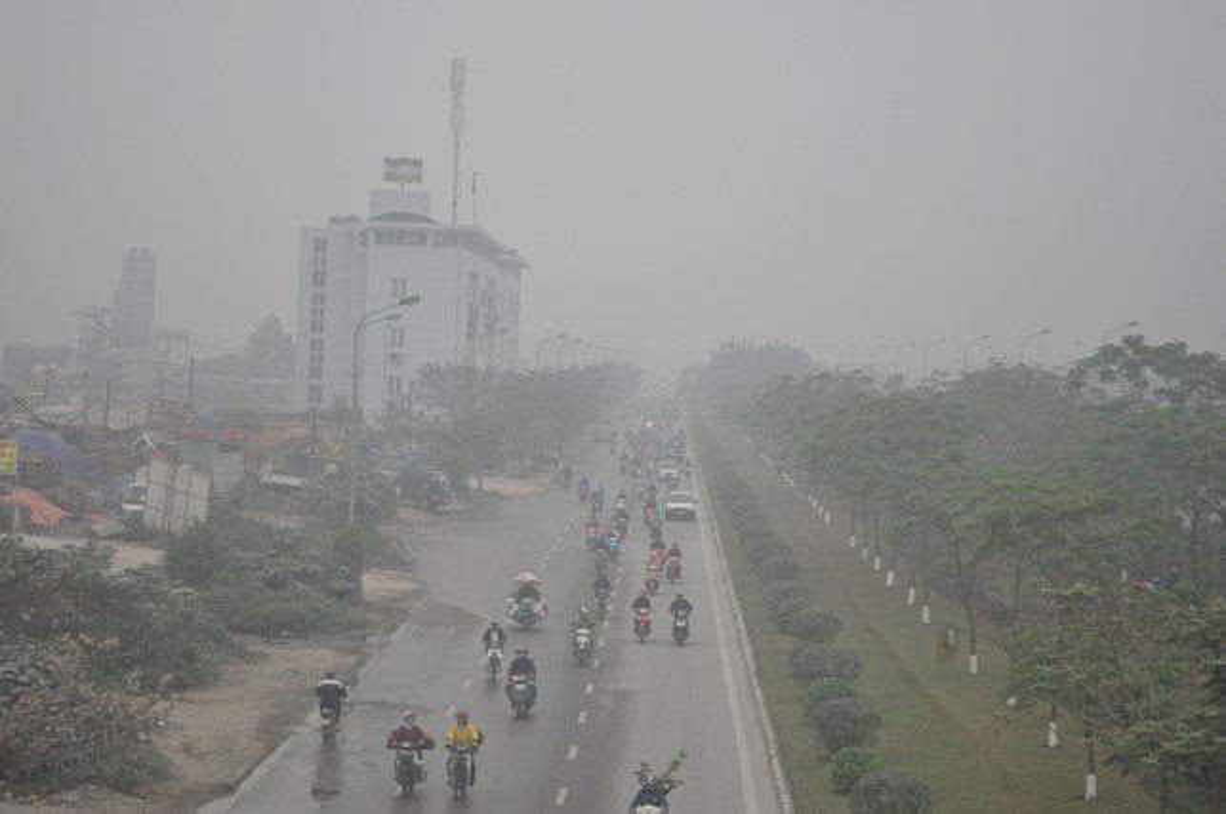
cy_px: 407
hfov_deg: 24.6
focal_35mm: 82
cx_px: 613
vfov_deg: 16.5
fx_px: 2806
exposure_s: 1/250
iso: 800
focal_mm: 55
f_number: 5.6
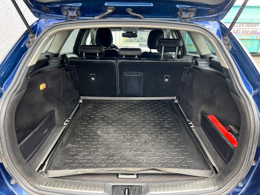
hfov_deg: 67.3
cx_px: 130
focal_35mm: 26
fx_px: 195
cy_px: 98
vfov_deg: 53.1
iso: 125
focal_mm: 5.7
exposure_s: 1/73
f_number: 1.5
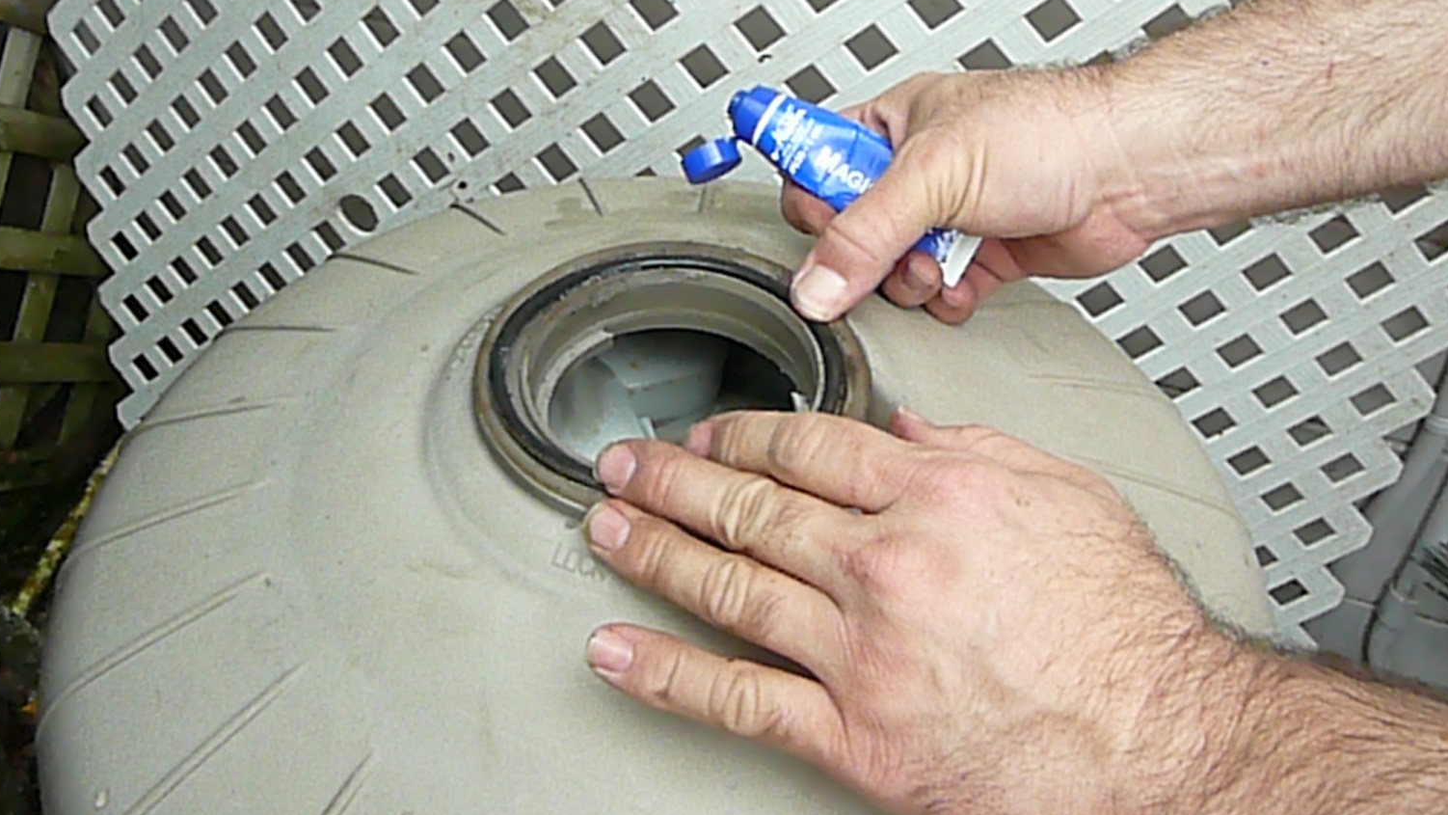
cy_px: 278
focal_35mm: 39
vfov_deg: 30.2
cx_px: 711
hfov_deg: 51.6
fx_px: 1497
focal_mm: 5.2
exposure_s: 1/400
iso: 800
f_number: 5
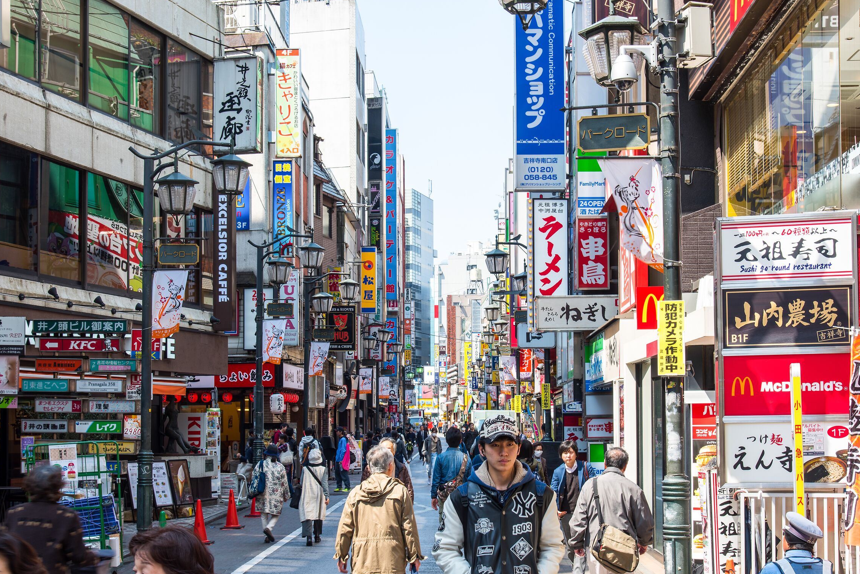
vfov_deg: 25.5
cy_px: 300
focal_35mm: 53
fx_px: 1266
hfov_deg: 37.5
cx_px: 428
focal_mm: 50
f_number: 10
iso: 64
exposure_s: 1/50
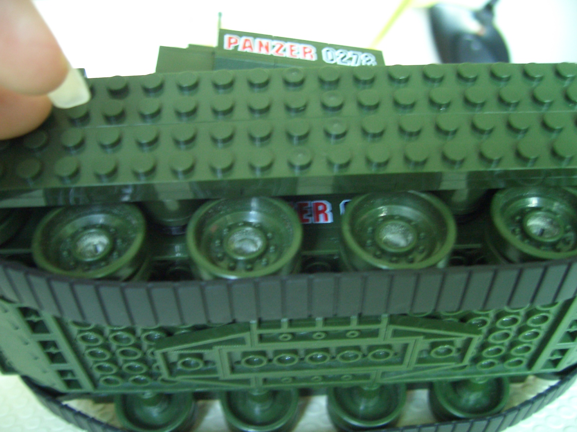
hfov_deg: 47.9
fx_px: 650
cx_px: 288
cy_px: 216
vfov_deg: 36.8
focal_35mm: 39
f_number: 2.8
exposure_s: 1/8
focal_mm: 8
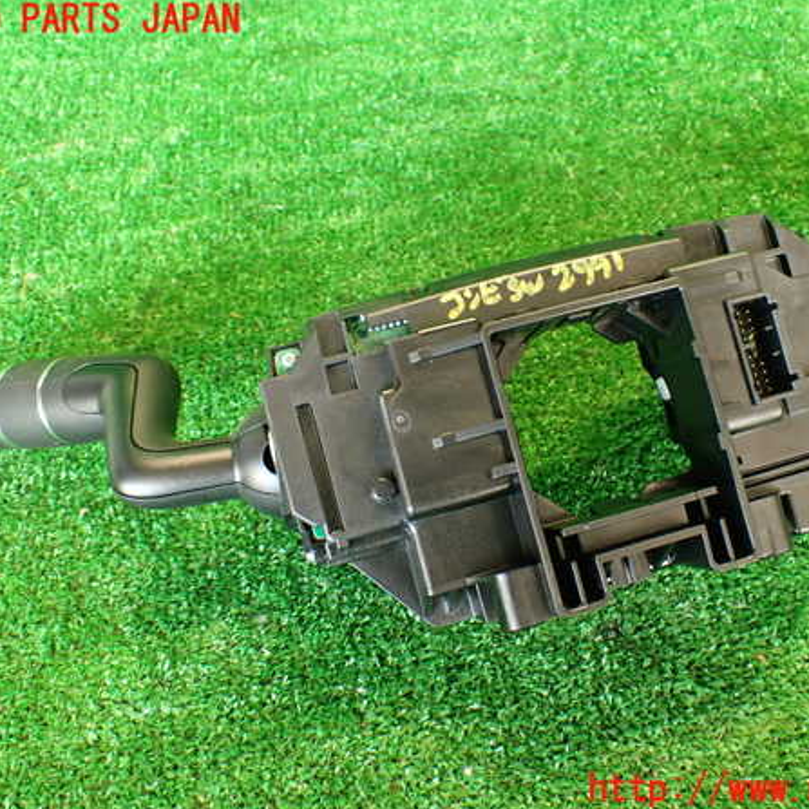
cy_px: 405
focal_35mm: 38
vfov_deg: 43.9
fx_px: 1005
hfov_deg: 43.8
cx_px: 454
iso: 400
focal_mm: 5.79
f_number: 2.4
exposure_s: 1/30
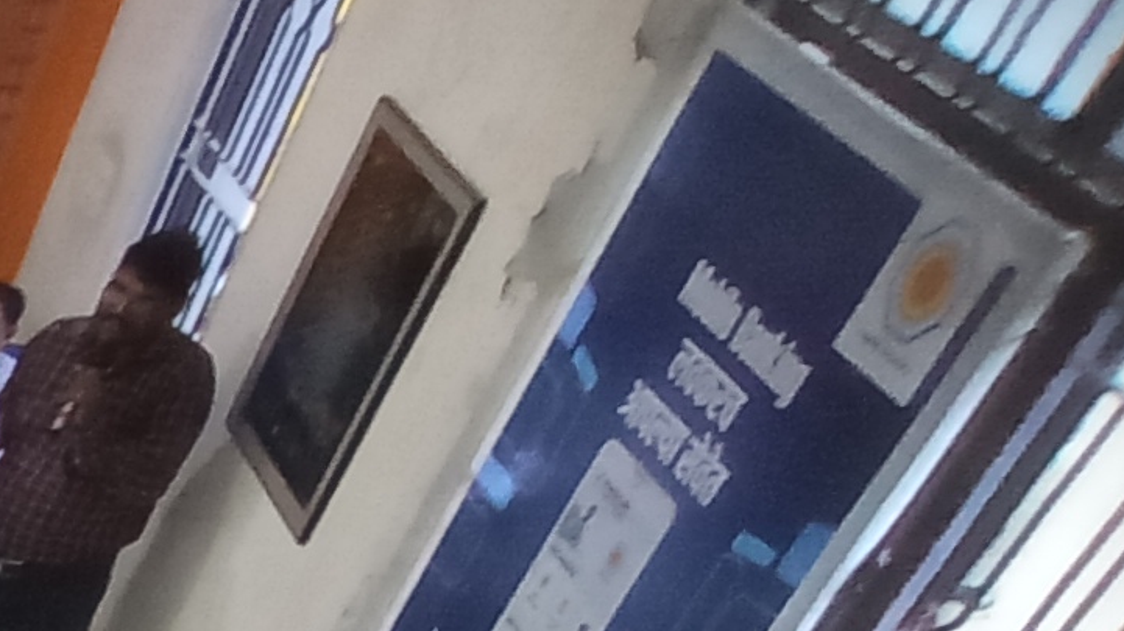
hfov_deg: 16.3
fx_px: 2205
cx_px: -1416
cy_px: 1329
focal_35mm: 74
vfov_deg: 13.5
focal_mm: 1.65
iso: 735
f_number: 2.2
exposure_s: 1/25
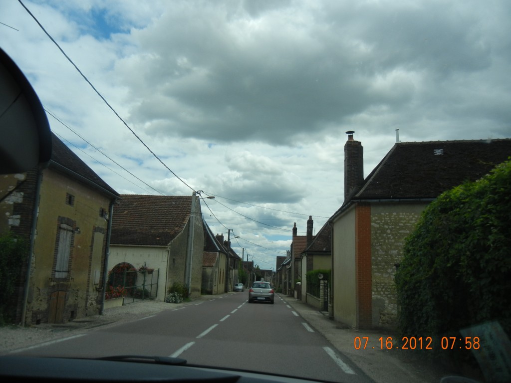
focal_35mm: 30
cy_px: 192
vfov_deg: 46.8
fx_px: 443
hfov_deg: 60.0
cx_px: 256
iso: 160
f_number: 7
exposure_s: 1/565
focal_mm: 5.4
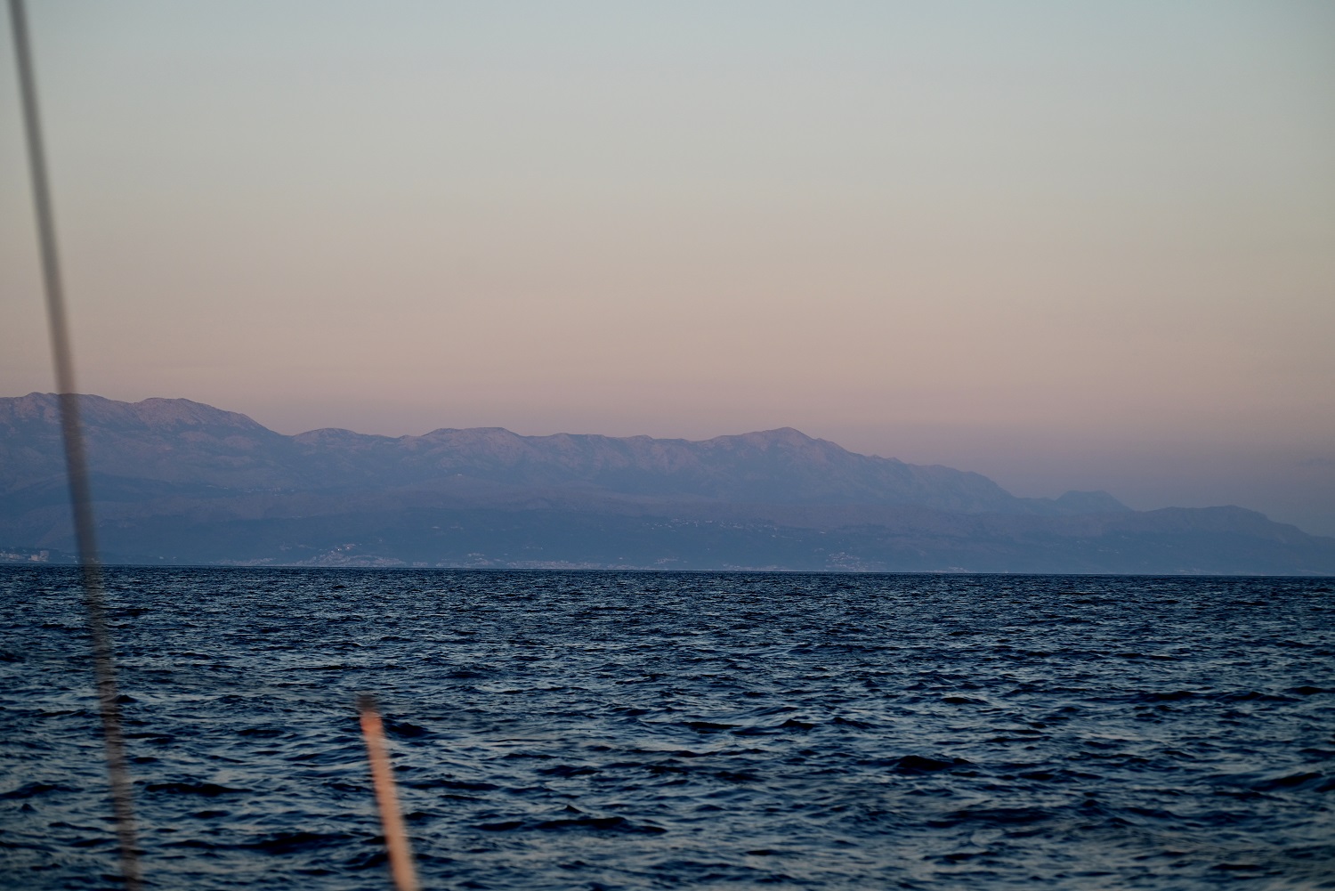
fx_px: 3635
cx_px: 668
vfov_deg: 14.0
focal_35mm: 98
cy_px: 446
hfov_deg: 20.8
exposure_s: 1/400
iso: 400
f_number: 4.5
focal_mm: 98
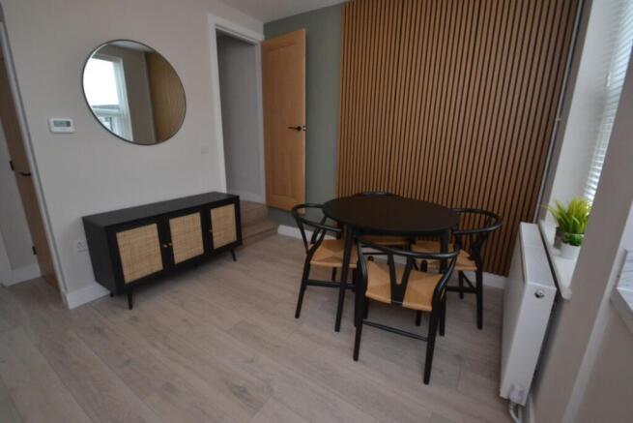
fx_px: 264
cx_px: 316
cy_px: 212
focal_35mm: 15
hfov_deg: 100.4
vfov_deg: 77.4
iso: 1600
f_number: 8
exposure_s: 1/250
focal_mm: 10
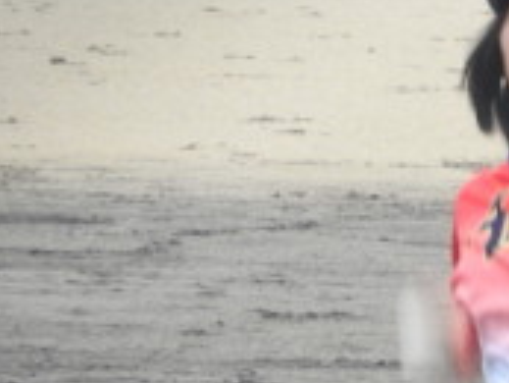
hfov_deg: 1.9
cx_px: 518
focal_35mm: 1039
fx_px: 15288
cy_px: 421
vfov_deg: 1.4
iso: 250
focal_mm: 53.7
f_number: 5.5
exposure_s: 1/125
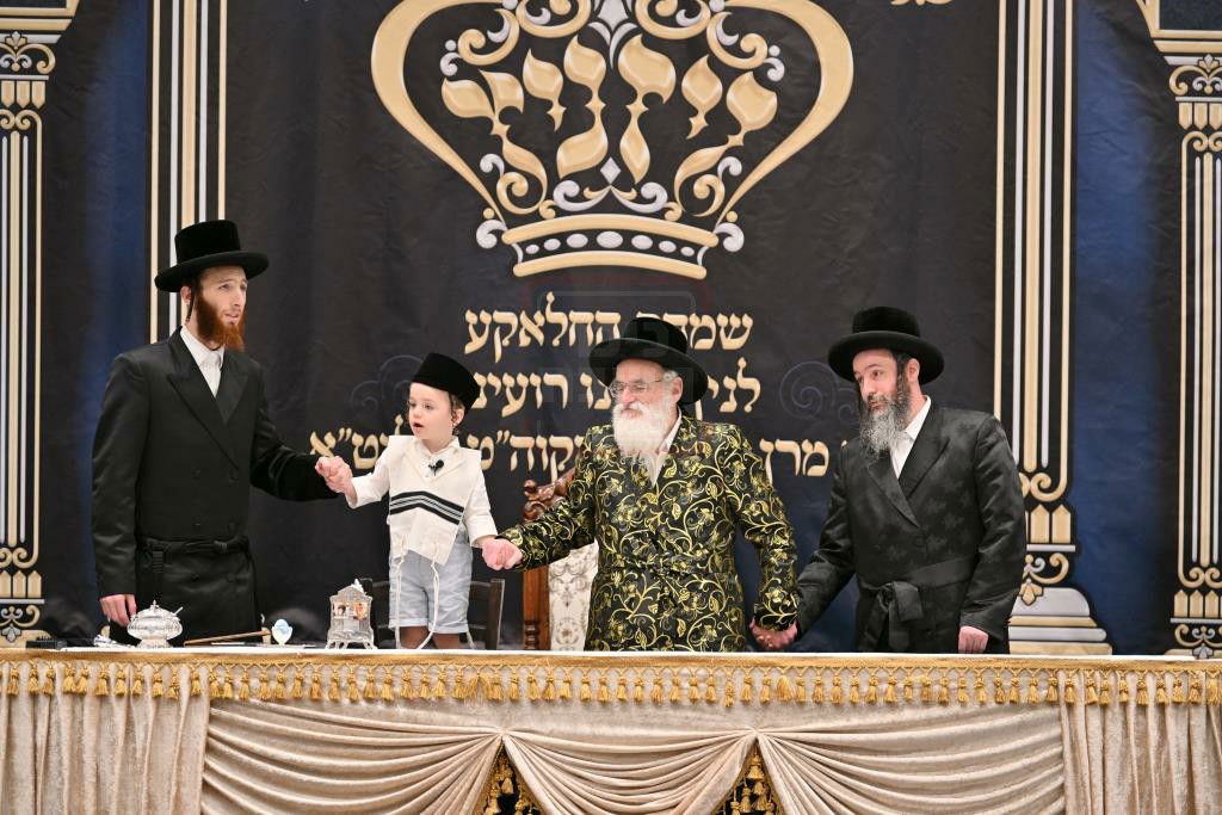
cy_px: 408
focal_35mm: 150
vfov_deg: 9.2
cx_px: 611
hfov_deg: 13.7
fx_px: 5092
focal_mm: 150
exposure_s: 1/400
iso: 320
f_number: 2.8
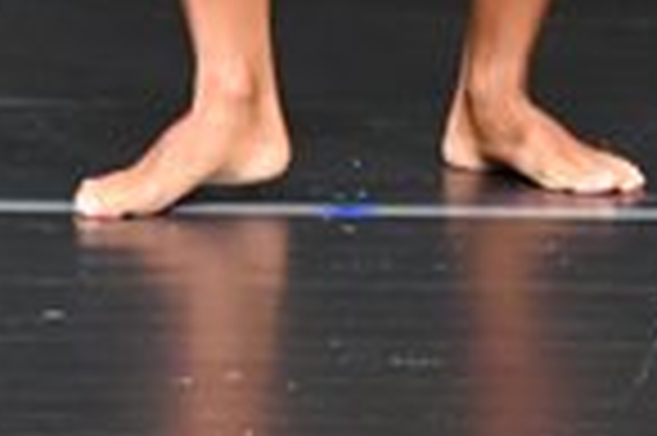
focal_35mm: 1828
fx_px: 33323
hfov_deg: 1.1
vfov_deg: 0.8
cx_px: 304
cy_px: -476
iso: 5000
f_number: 5.6
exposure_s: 1/400
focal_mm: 230
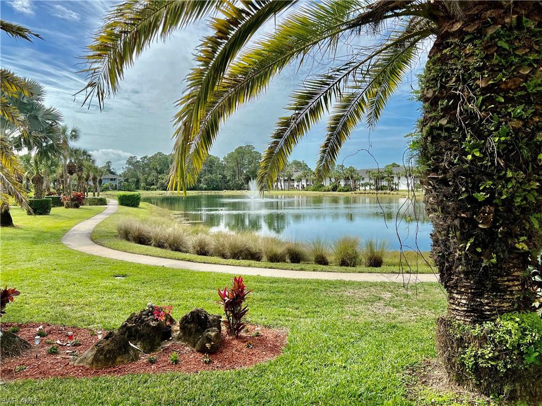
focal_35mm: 26
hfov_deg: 67.3
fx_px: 407
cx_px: 271
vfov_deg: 53.1
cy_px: 203
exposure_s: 1/5319
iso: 50
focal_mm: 5.7
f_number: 1.5
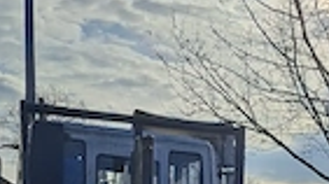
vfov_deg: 15.2
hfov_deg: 29.6
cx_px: 219
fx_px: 619
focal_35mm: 71
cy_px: 307
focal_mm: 5.54
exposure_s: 1/5000
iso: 50
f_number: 1.8
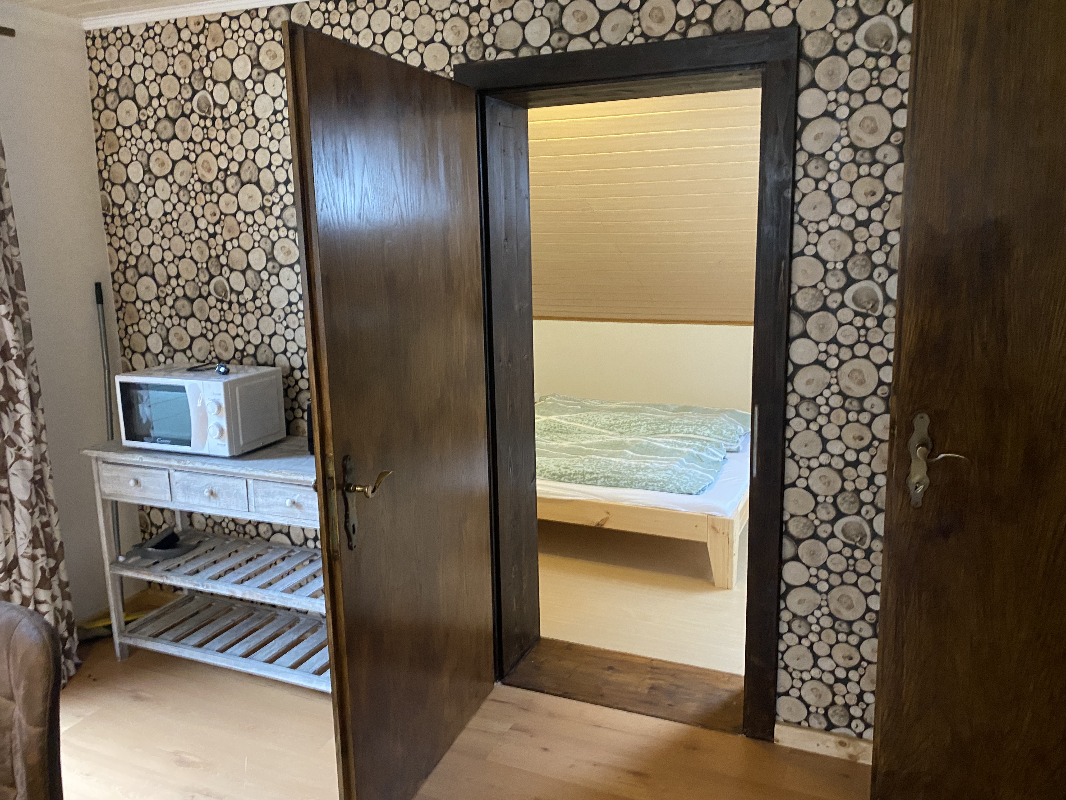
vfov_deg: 53.1
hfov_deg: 67.3
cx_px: 533
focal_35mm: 26
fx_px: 801
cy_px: 400
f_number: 1.8
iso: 500
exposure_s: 1/33
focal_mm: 4.25
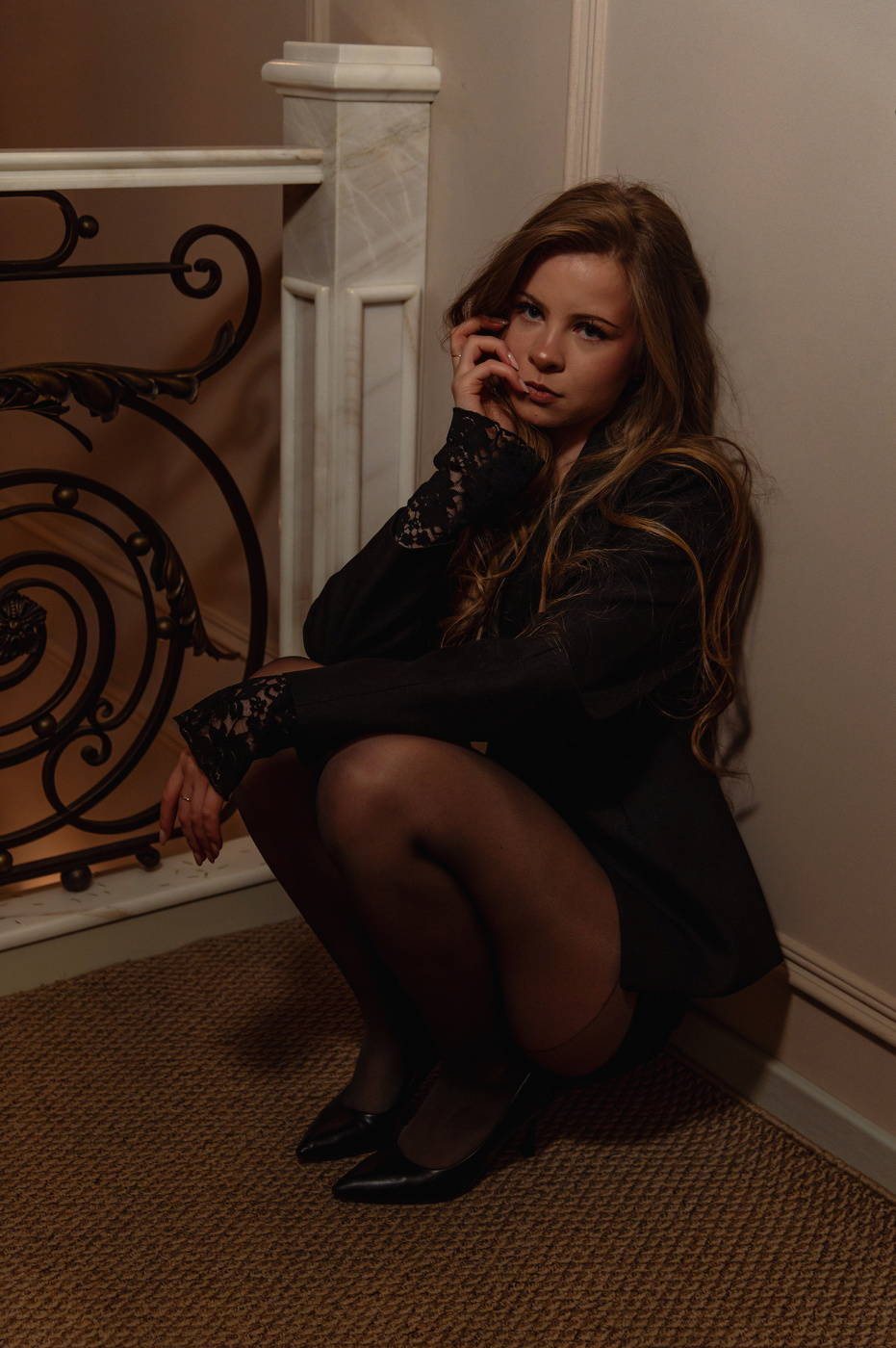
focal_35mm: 48
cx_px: 448
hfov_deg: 28.0
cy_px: 674
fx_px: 1795
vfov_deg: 41.1
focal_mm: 48
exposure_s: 1/80
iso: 800
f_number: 4
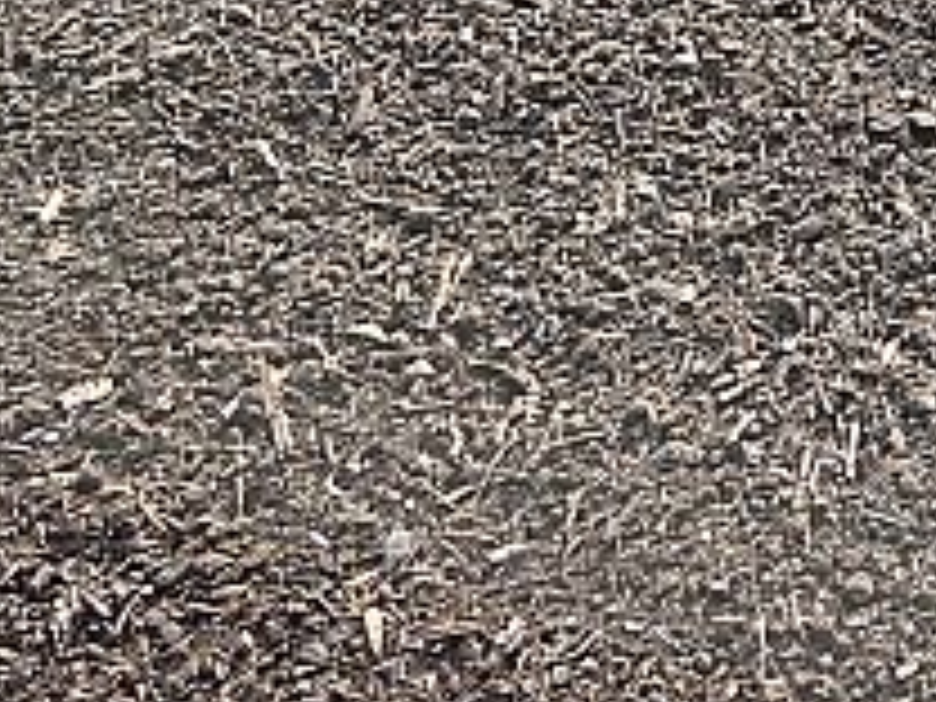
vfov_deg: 11.6
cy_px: -752
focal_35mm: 113
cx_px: 1030
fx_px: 3055
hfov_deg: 16.9
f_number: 1.8
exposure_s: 1/1202
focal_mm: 5.4
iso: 80
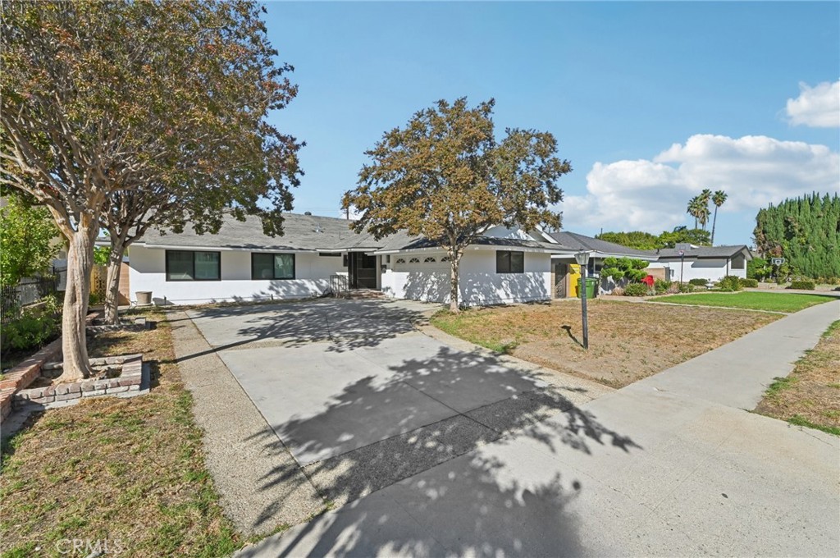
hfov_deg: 100.5
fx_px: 350
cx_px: 420
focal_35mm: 15
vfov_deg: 77.2
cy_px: 279
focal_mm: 15
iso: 250
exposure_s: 1/80
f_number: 22
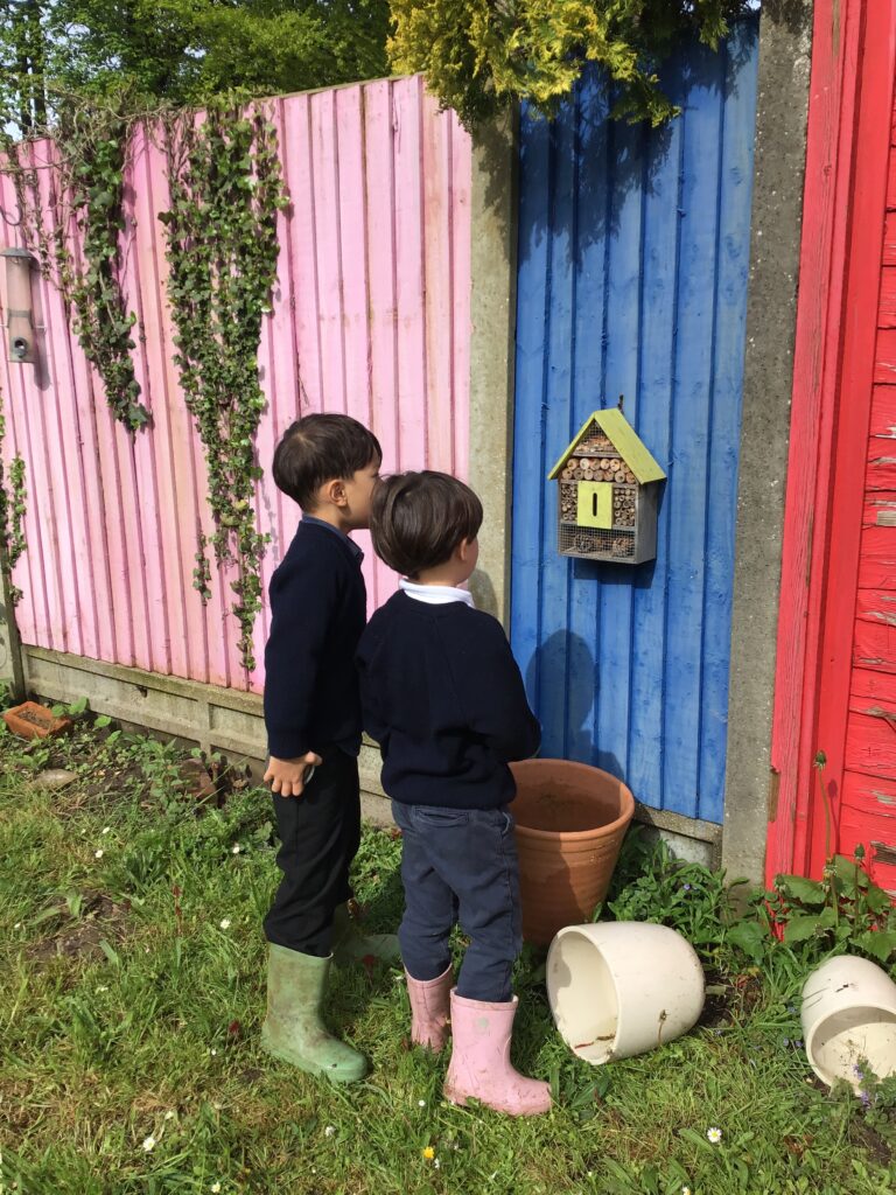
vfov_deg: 58.4
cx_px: 448
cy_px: 598
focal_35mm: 31
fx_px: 1070
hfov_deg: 45.4
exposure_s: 1/970
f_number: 2.4
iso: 25
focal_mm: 3.3
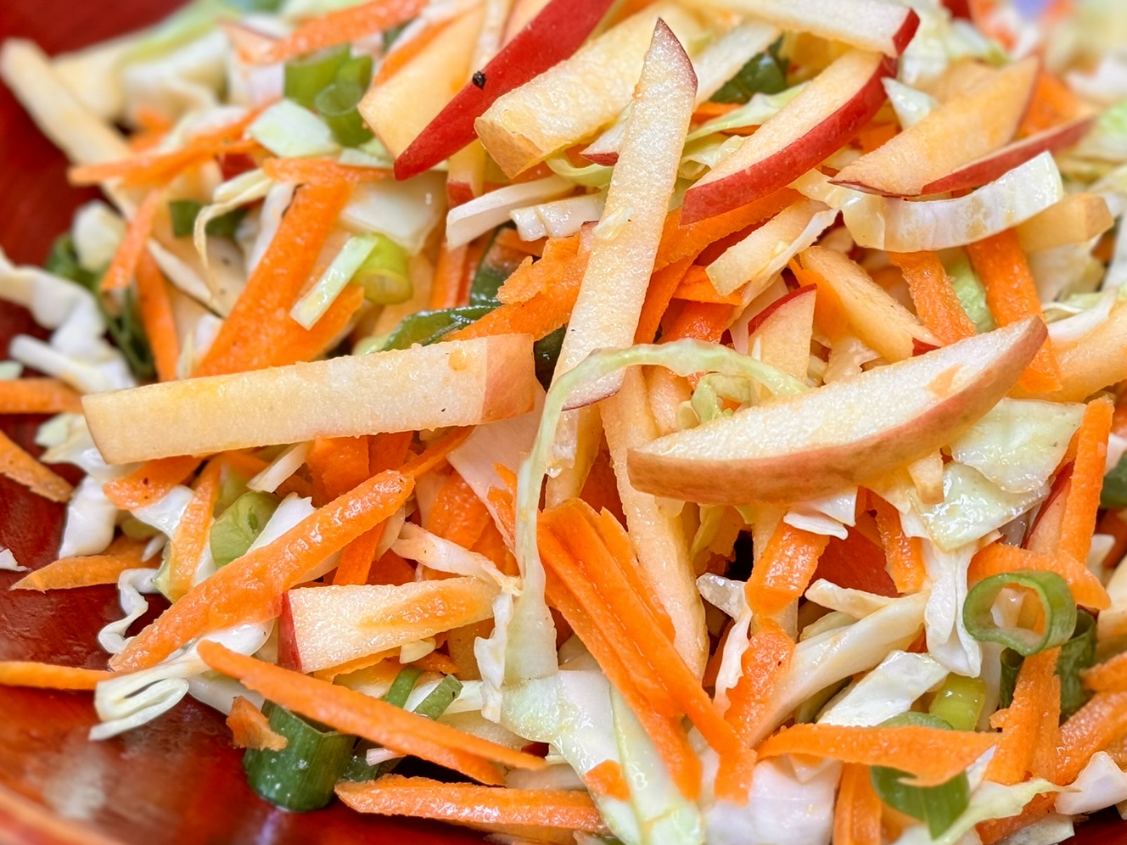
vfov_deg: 19.9
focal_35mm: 74
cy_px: 360
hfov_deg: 26.2
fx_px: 2409
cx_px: 751
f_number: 1.78
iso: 80
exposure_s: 1/120
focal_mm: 6.76
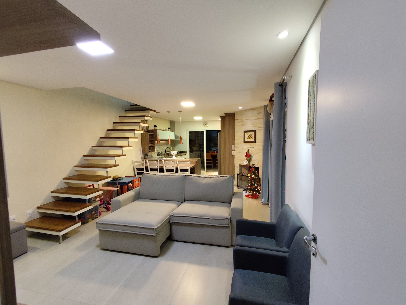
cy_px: 152
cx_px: 203
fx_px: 188
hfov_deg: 94.5
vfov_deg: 78.2
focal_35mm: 16
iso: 400
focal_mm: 1.65
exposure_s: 1/40
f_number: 2.2
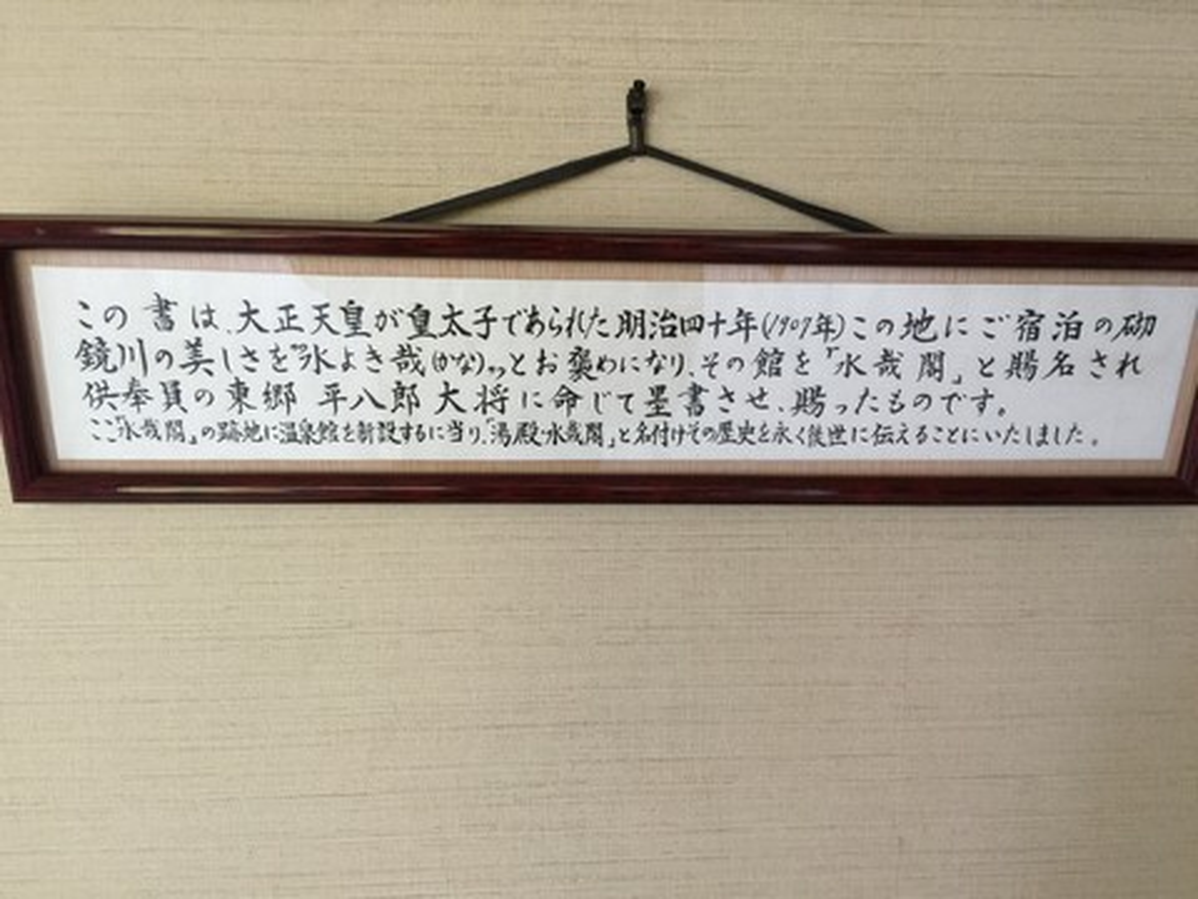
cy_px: 450
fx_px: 1004
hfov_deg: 61.7
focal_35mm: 29
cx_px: 599
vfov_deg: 48.2
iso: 50
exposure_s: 1/30
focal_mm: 4.15
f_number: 2.2
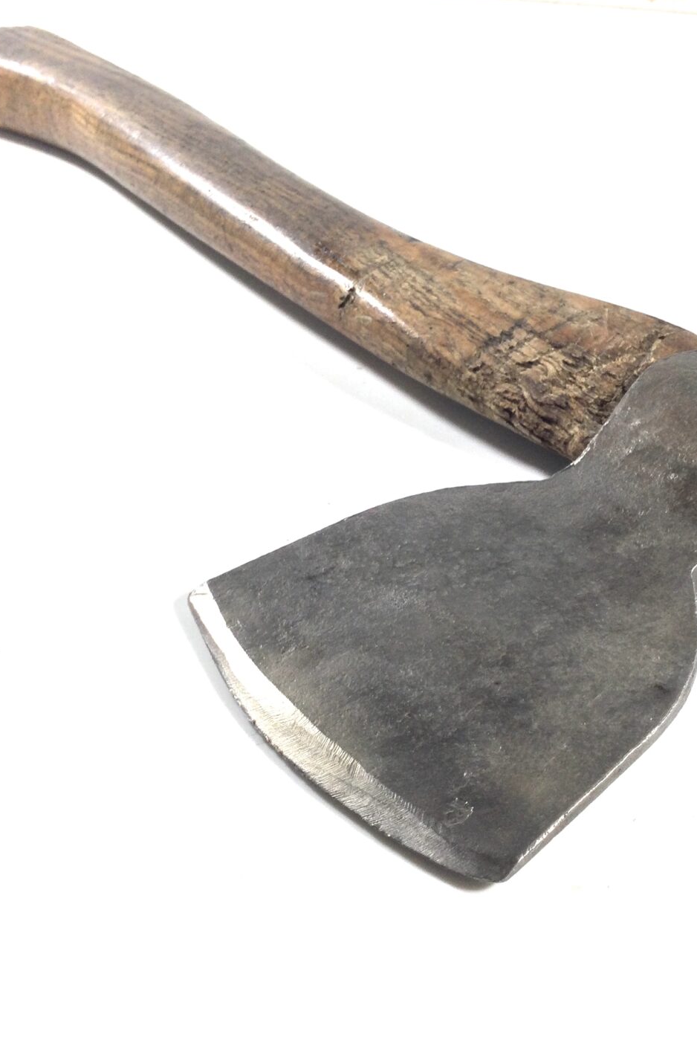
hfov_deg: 30.5
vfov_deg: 44.5
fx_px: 1278
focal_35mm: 44
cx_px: 381
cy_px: 529
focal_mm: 3.3
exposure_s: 1/50
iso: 25
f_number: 2.4
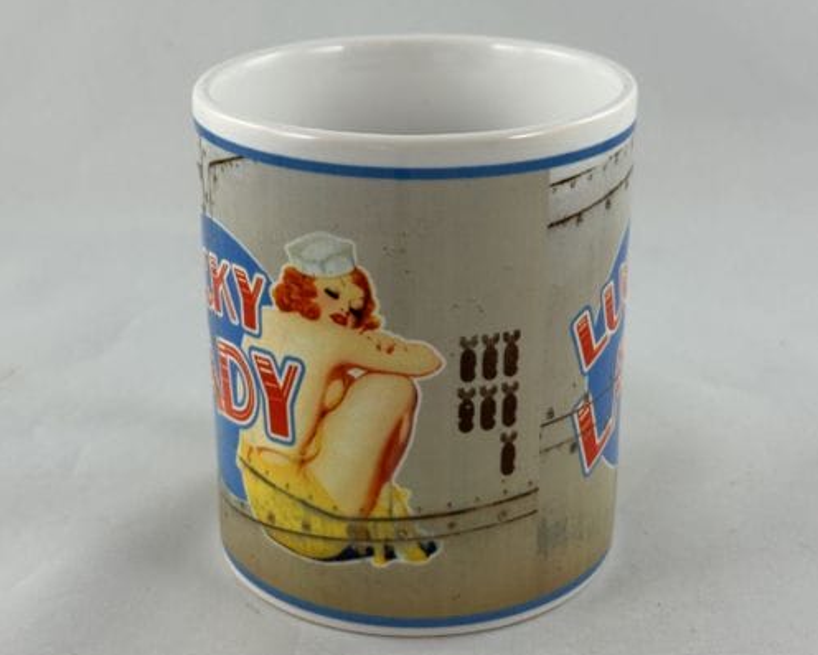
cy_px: 306
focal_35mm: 63
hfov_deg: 30.0
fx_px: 1526
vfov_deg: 24.2
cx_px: 411
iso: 50
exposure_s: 1/100
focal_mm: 6.86
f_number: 1.78
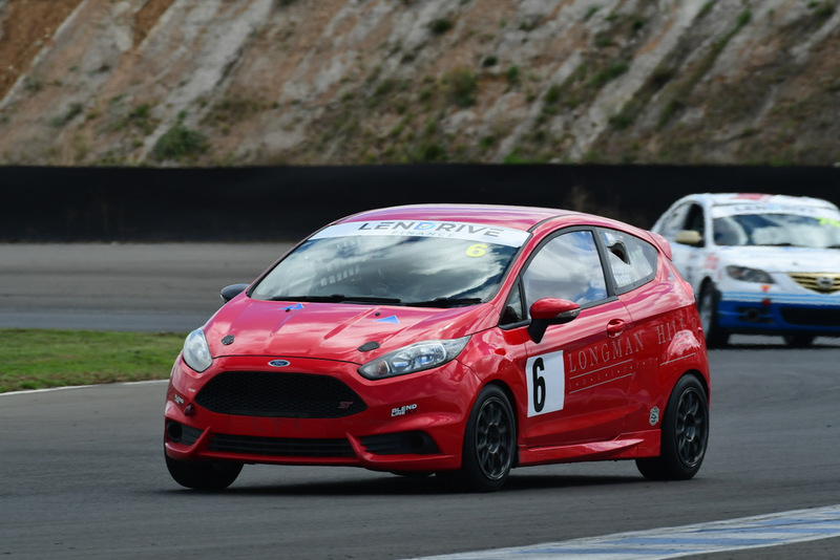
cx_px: 420
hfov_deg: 3.6
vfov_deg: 2.4
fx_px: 13304
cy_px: 280
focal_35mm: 570
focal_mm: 380
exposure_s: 1/640
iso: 400
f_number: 10
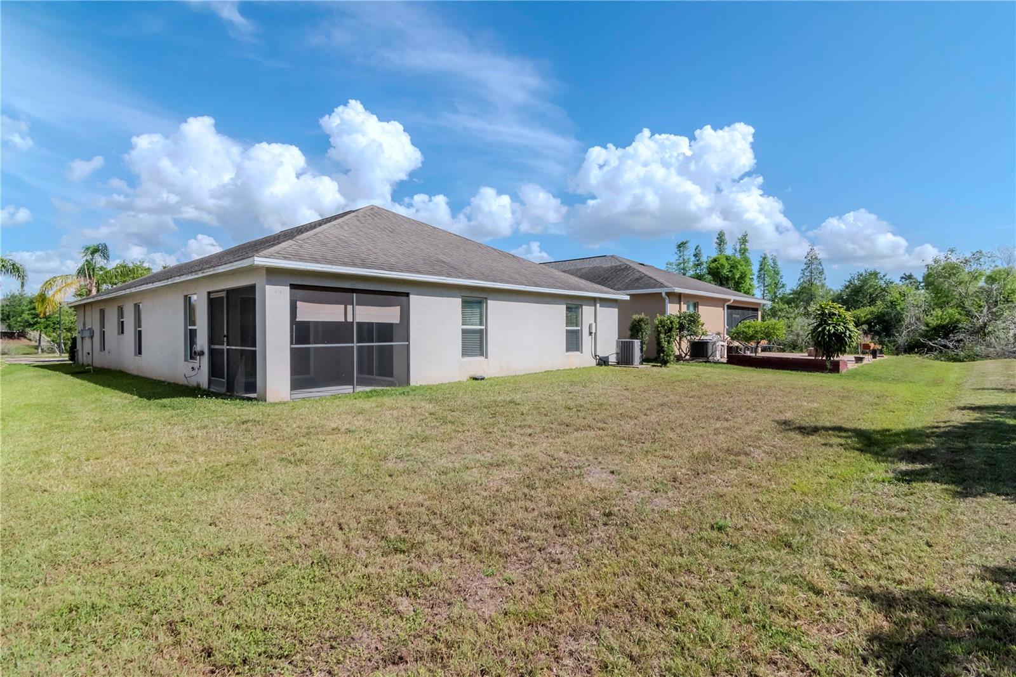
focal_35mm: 16
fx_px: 466
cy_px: 338
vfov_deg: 72.0
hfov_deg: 95.0
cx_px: 508
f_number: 11
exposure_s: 1/1600
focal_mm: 11
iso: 1000
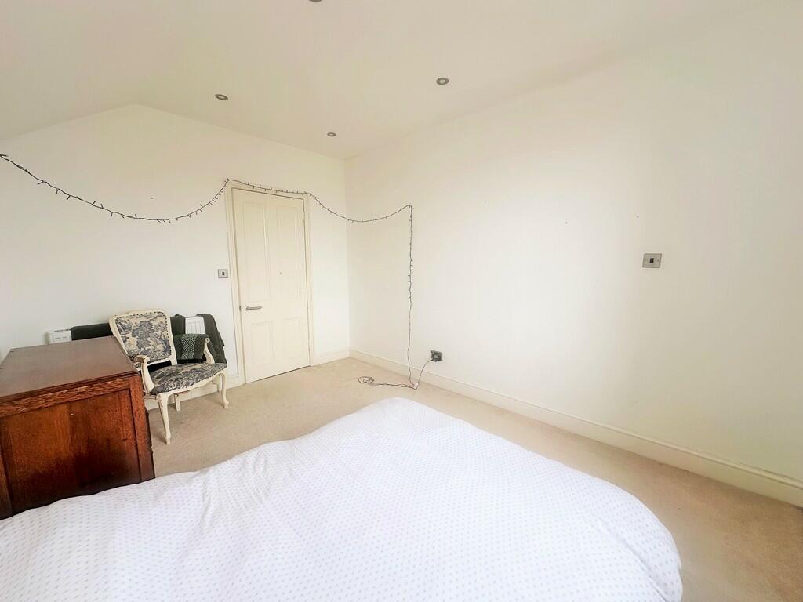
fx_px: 325
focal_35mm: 14
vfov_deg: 85.7
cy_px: 301
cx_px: 402
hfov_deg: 102.1
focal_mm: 2.22
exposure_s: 1/188
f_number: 2.2
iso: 40
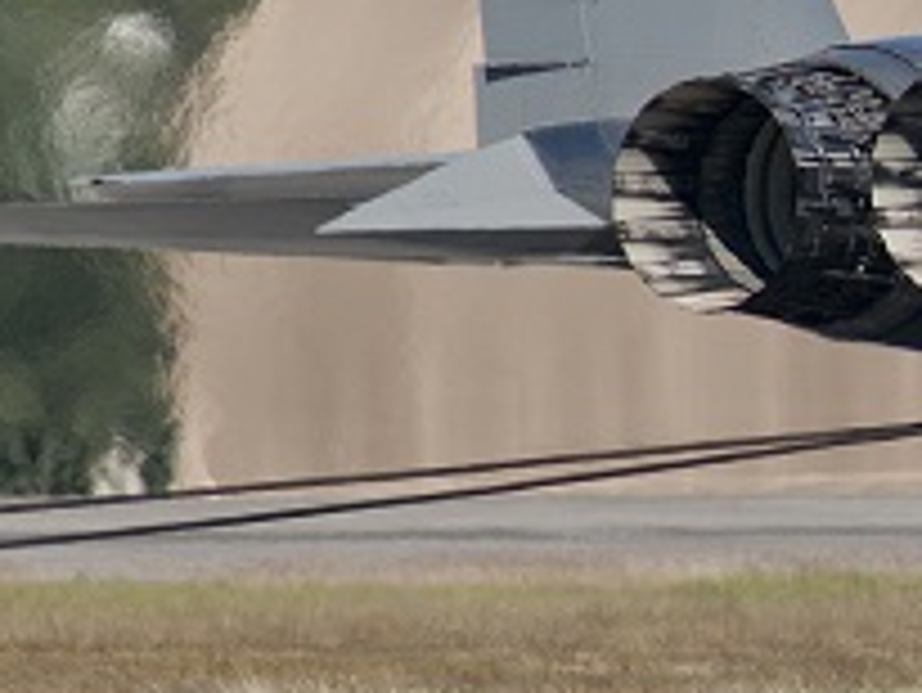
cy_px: 144
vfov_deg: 1.2
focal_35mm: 1262
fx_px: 33633
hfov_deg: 1.6
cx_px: 1655
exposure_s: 1/4000
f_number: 4
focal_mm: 300
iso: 400
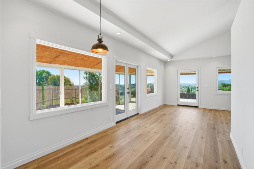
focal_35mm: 16
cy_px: 84
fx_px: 113
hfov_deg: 96.8
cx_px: 127
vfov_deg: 73.7
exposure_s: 1/500
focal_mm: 16
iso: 500
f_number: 10
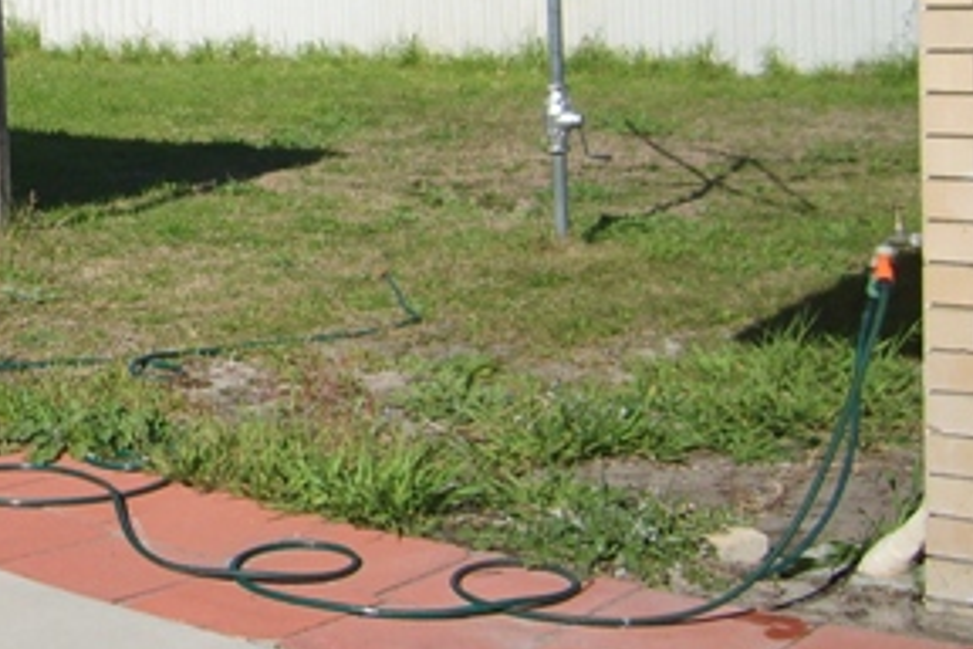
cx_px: -68
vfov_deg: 16.5
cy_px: 10
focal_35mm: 81
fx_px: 2189
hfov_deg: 23.7
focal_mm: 5.8
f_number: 7.1
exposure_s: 1/250
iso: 50
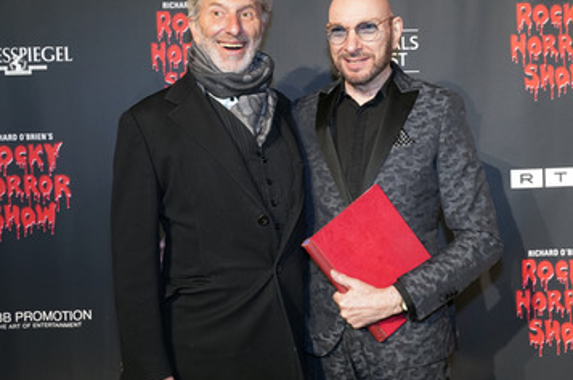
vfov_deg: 31.0
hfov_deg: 45.5
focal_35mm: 43
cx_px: 301
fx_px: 683
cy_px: 149
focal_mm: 34
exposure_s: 1/80
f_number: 5.6
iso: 1600
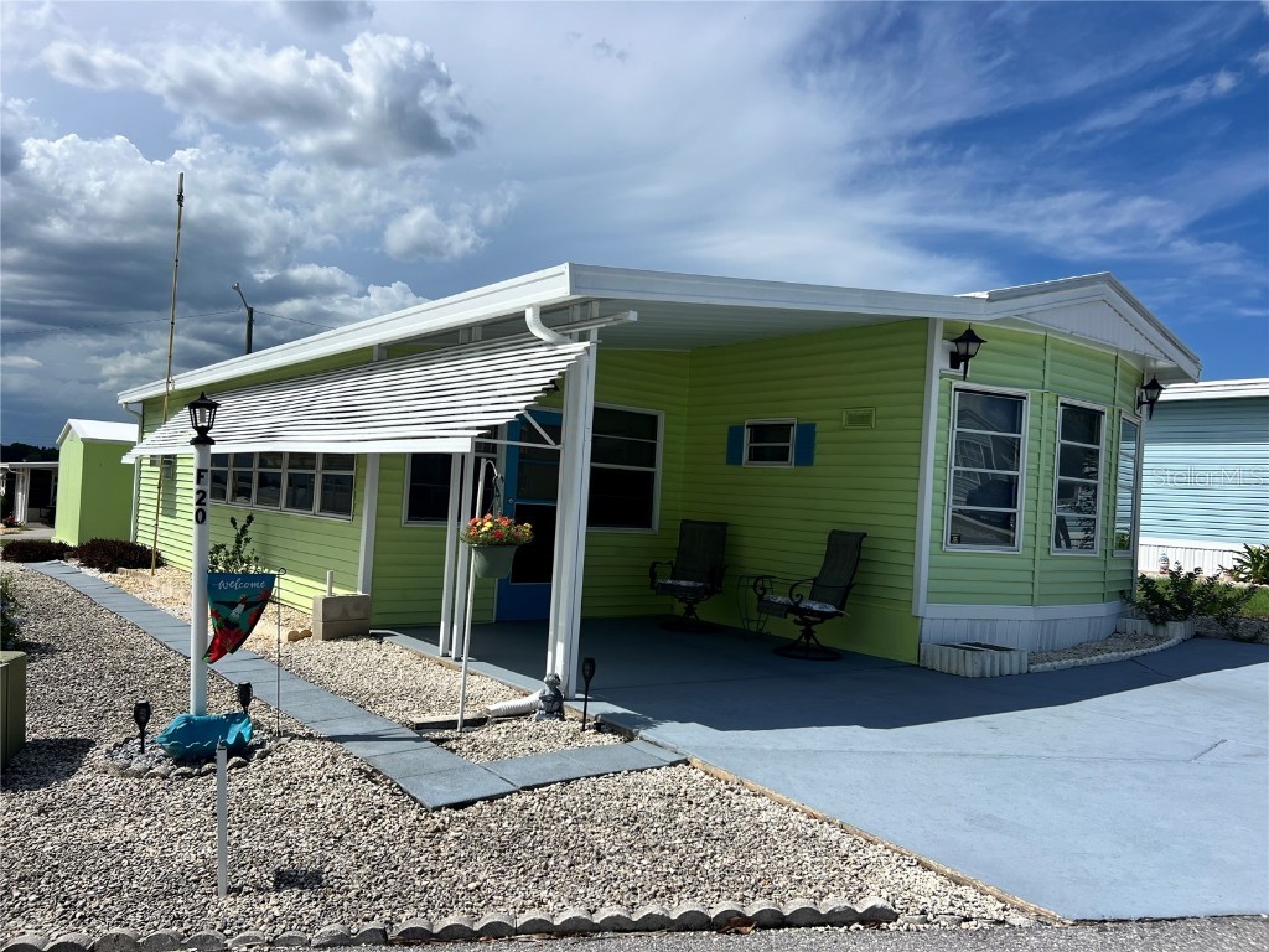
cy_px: 476
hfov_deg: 67.3
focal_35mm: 26
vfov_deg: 53.1
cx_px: 634
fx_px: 953
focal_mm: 5.7
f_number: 1.5
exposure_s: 1/8696
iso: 50
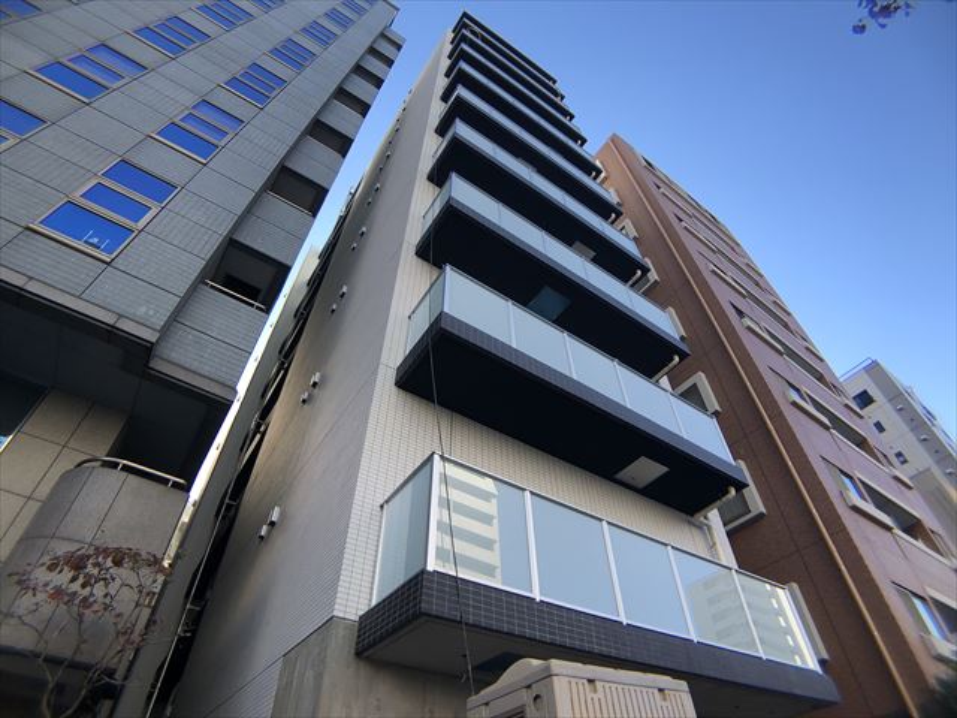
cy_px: 359
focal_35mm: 28
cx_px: 478
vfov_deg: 49.7
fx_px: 774
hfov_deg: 63.4
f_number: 1.8
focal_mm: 3.99
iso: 20
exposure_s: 1/410
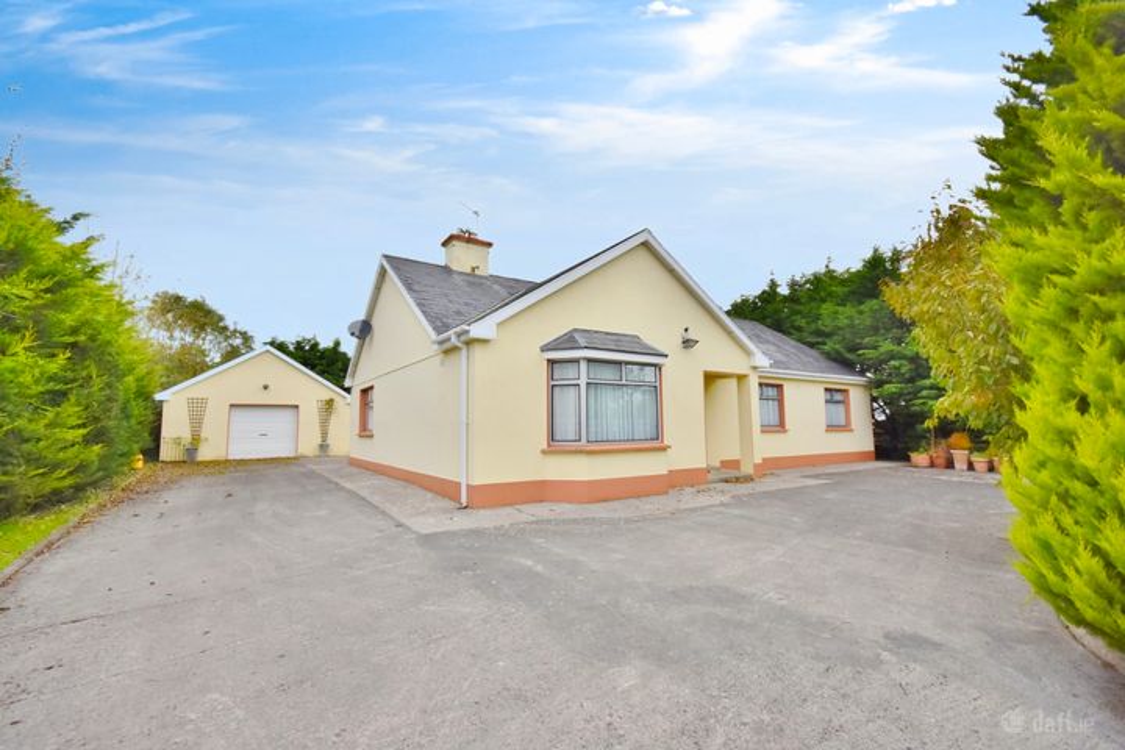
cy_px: 375
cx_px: 562
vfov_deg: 77.3
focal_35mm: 15
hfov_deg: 100.4
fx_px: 469
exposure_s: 1/250
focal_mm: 10
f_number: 8
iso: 800
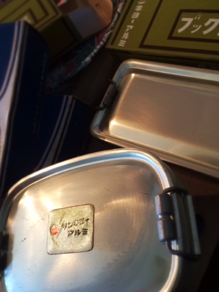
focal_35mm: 39
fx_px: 329
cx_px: 119
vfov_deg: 47.9
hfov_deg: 36.8
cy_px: 145
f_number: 2.2
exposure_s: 1/30
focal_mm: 4.15
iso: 125
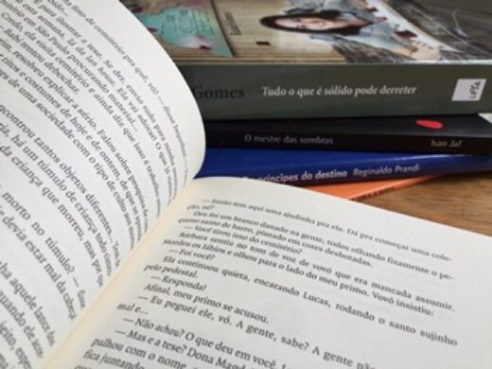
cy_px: 184
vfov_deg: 48.2
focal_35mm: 29
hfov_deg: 61.7
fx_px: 412
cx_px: 246
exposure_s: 1/60
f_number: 2.2
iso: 32
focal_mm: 4.15
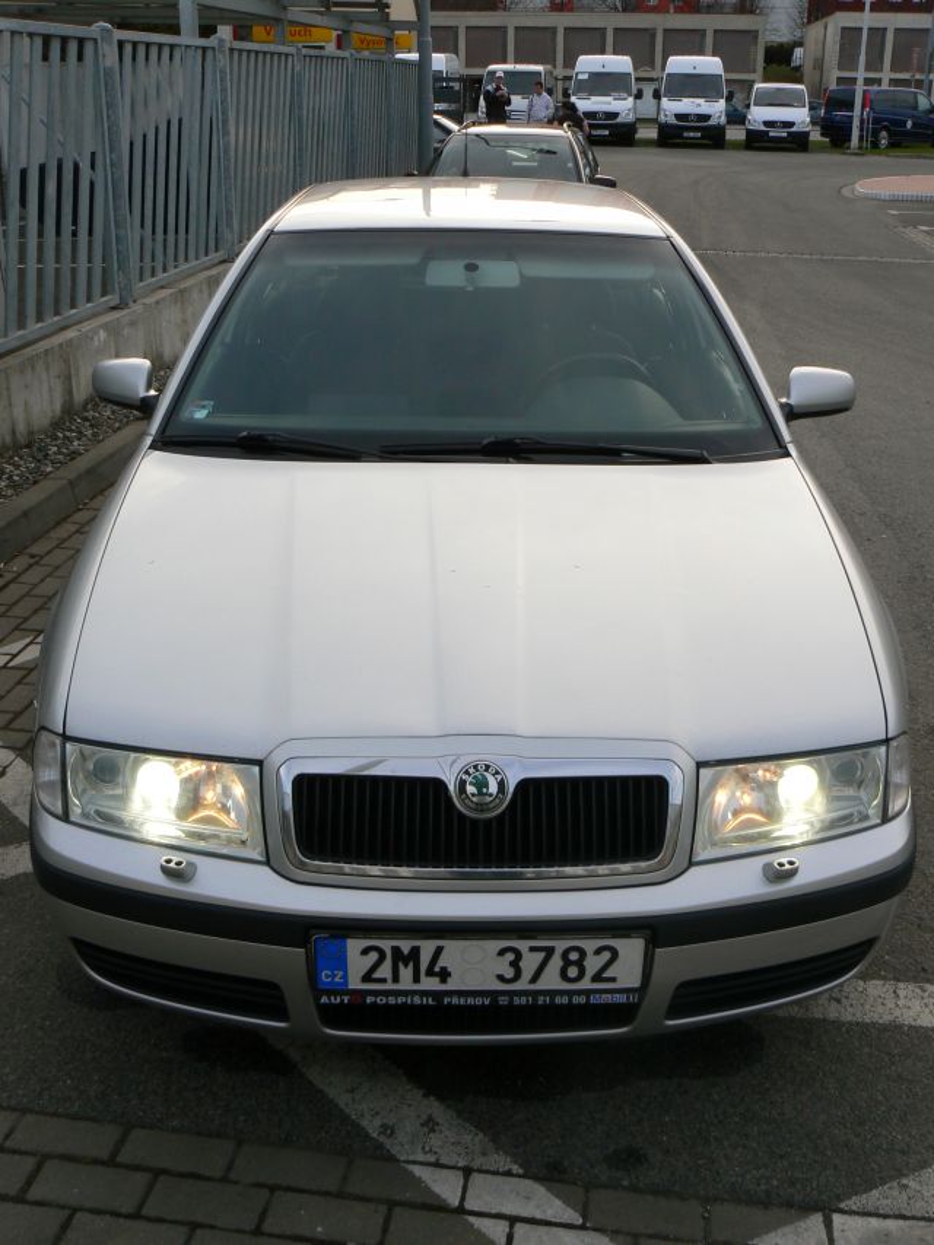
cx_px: 467
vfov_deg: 51.3
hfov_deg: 39.7
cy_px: 622
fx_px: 1295
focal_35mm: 36
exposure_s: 1/100
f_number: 5.6
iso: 80
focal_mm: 6
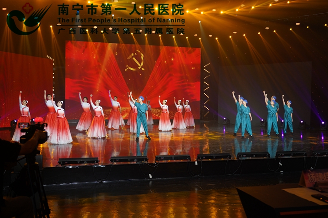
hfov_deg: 54.5
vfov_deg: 37.8
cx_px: 164
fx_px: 319
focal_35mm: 35
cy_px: 109
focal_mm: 35
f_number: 4
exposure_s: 1/160
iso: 800
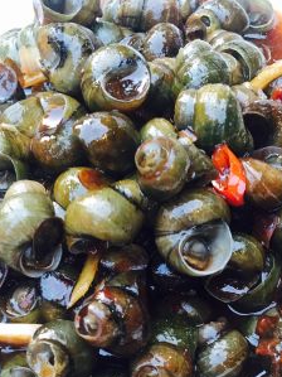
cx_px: 161
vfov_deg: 27.8
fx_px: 739
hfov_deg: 21.6
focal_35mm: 68
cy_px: 319
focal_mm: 4.15
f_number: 2.2
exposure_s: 1/33
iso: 64
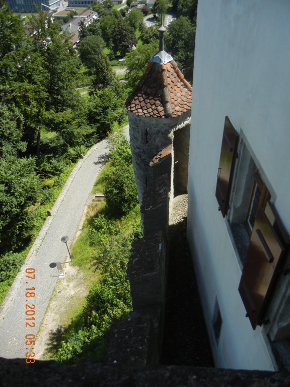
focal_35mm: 30
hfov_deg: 46.8
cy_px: 194
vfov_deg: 60.0
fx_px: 335
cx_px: 145
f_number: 3.5
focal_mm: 5.4
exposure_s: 1/873
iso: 160
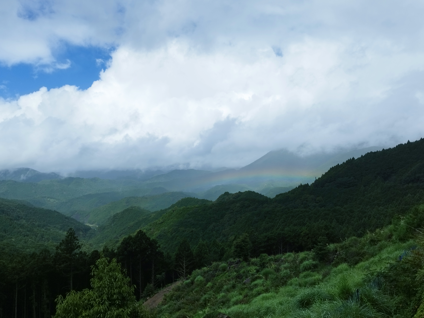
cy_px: 159
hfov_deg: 71.6
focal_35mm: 24
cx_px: 212
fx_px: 294
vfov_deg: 56.8
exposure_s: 1/1486
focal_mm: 5.89
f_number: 1.89
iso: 50
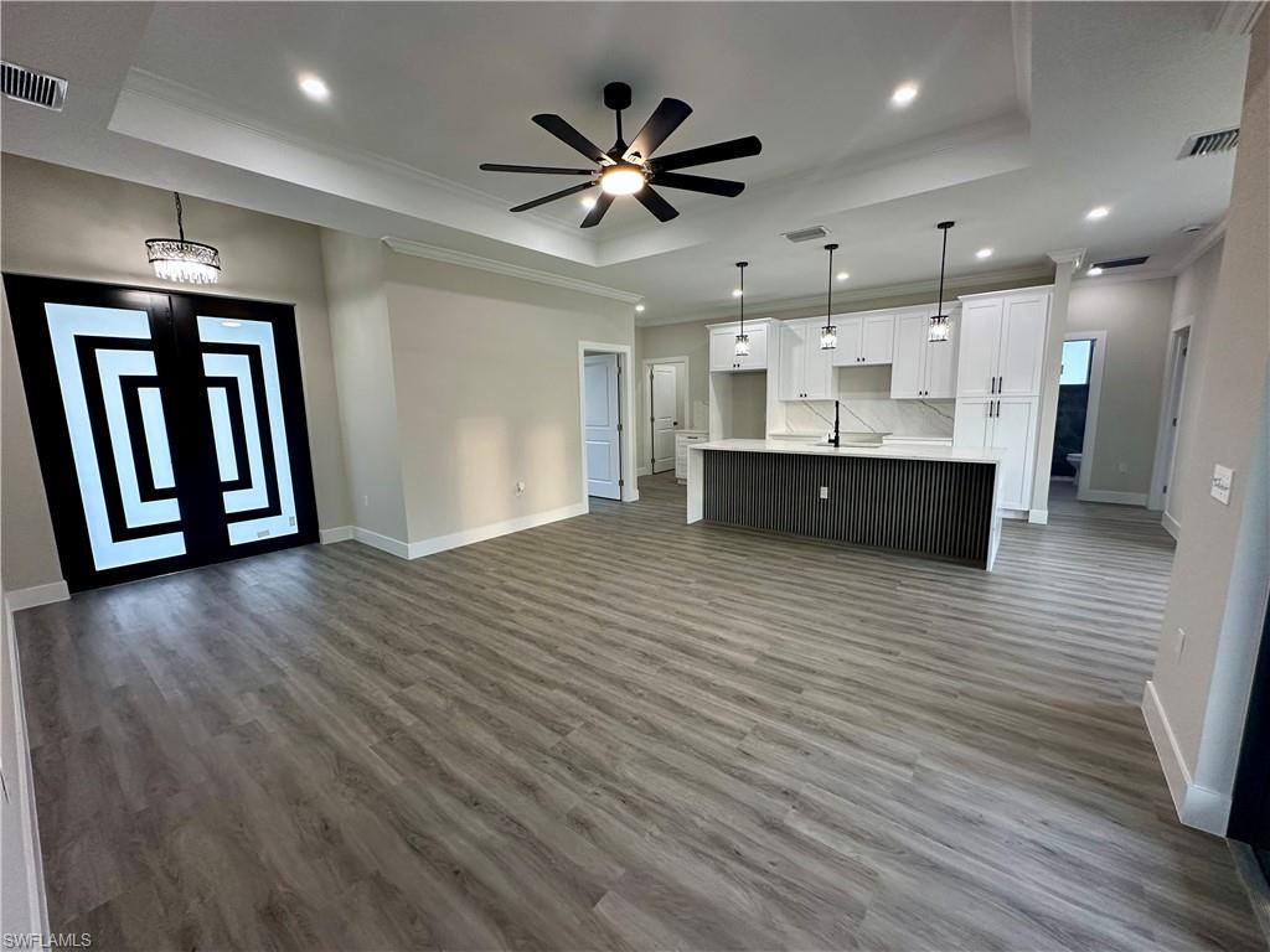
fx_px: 514
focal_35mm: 14
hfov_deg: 102.1
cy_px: 476
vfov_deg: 85.7
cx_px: 635
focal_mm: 2.22
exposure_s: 1/120
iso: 200
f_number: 2.2
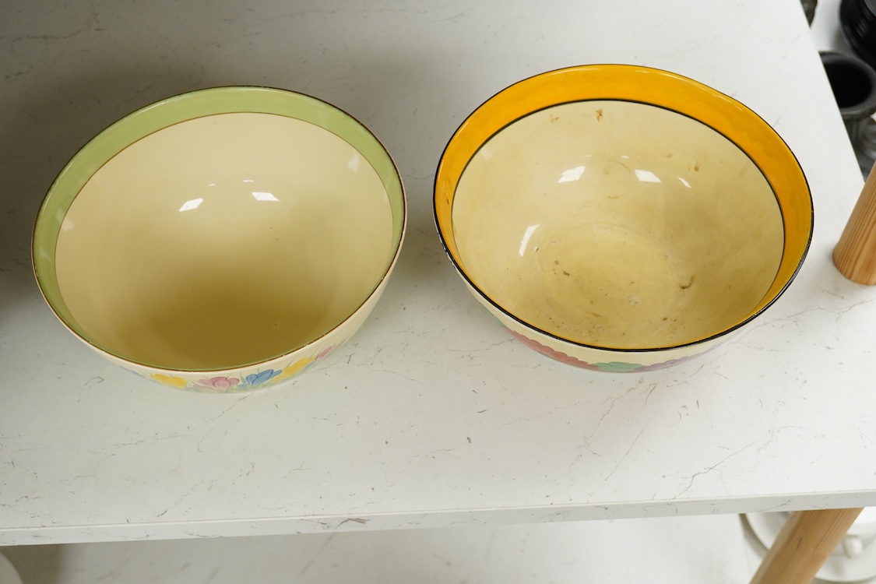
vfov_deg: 29.9
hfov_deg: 43.6
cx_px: 438
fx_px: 1095
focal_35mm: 45
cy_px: 292
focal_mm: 30
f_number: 10
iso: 2500
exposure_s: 1/160
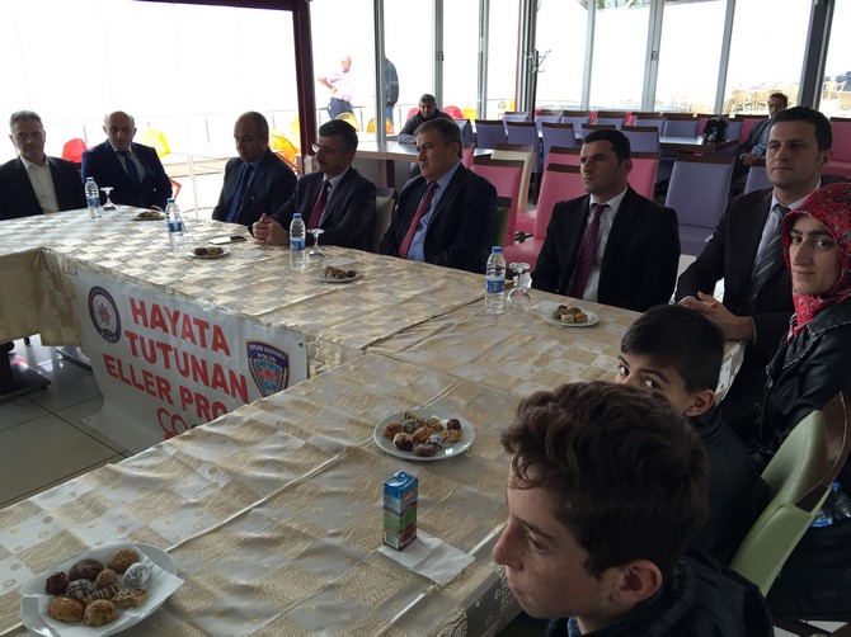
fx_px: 713
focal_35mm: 29
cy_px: 318
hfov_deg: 61.7
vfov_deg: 48.2
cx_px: 426
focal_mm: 4.15
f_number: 2.2
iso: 32
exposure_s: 1/100
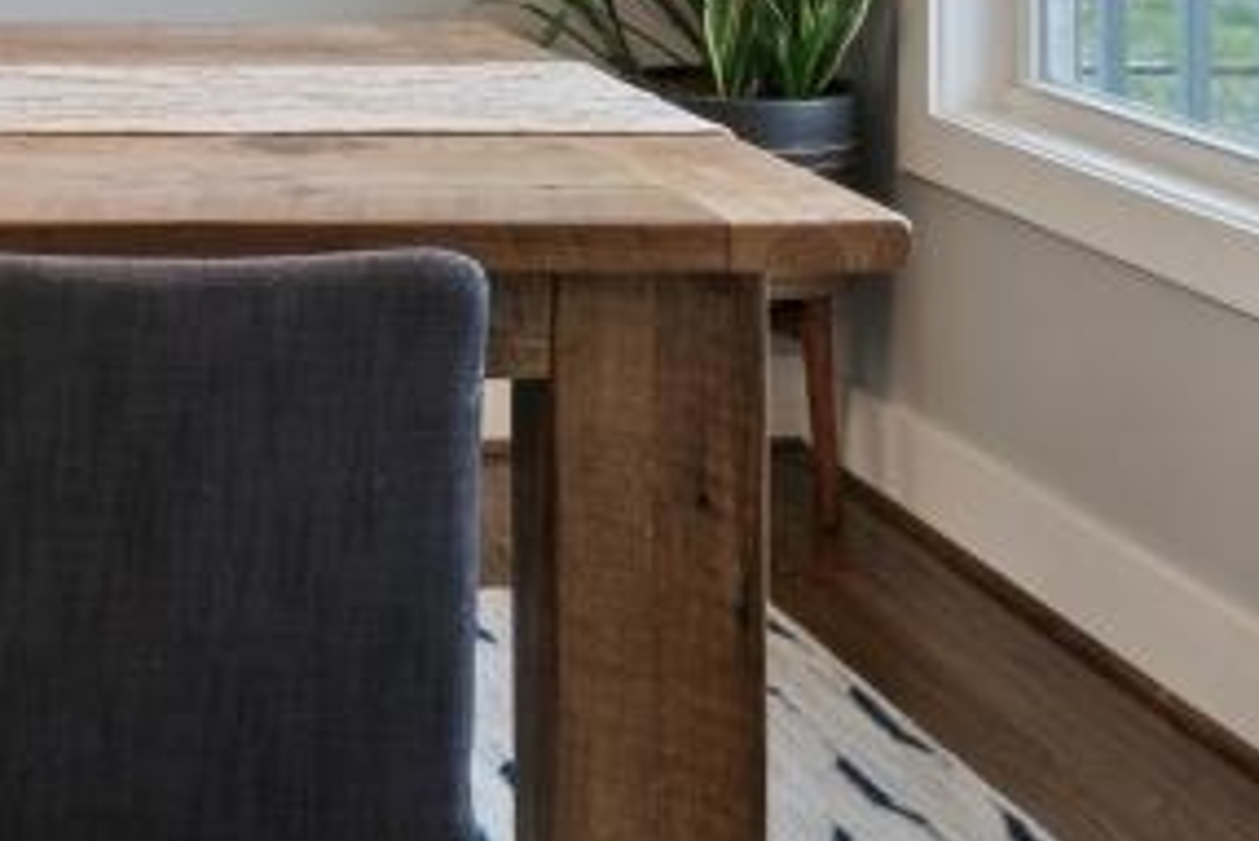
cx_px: -326
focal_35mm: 76
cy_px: -368
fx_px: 2659
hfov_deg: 23.8
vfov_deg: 16.6
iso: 200
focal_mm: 17
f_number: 11
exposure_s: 1/1.25
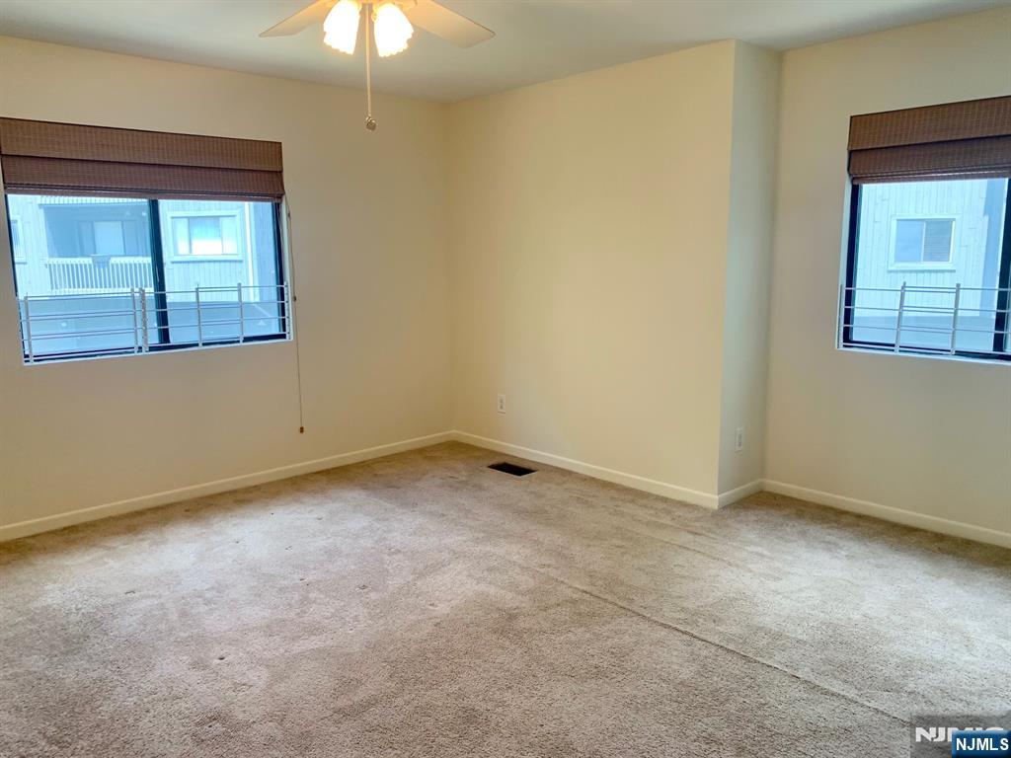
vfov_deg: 53.1
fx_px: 759
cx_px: 506
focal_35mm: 26
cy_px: 379
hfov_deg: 67.3
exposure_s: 1/120
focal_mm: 4.25
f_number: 1.8
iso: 80
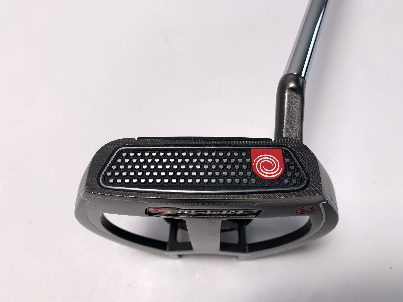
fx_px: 303
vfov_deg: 53.1
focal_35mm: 26
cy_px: 151
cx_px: 202
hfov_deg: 67.3
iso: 25
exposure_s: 1/336
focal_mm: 4.25
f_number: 1.8
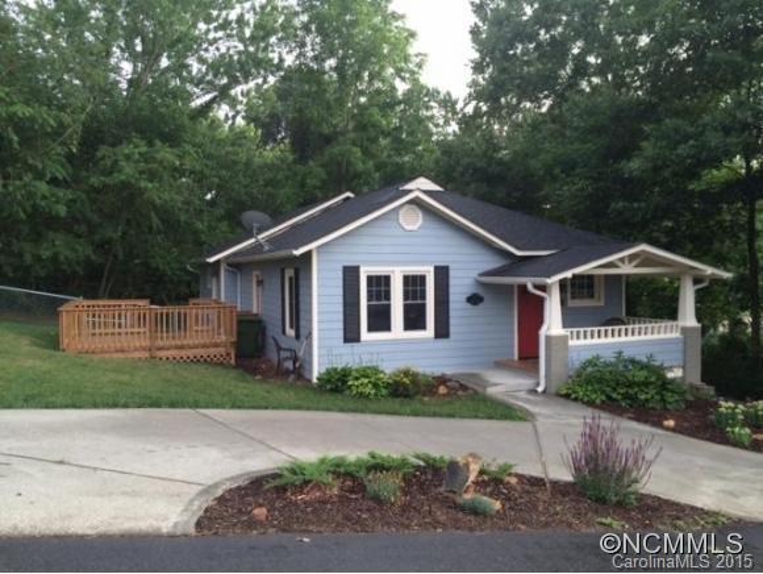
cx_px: 382
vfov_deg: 48.3
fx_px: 640
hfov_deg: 61.6
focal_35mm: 29
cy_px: 287
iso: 50
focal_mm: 4.15
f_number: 2.2
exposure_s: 1/120
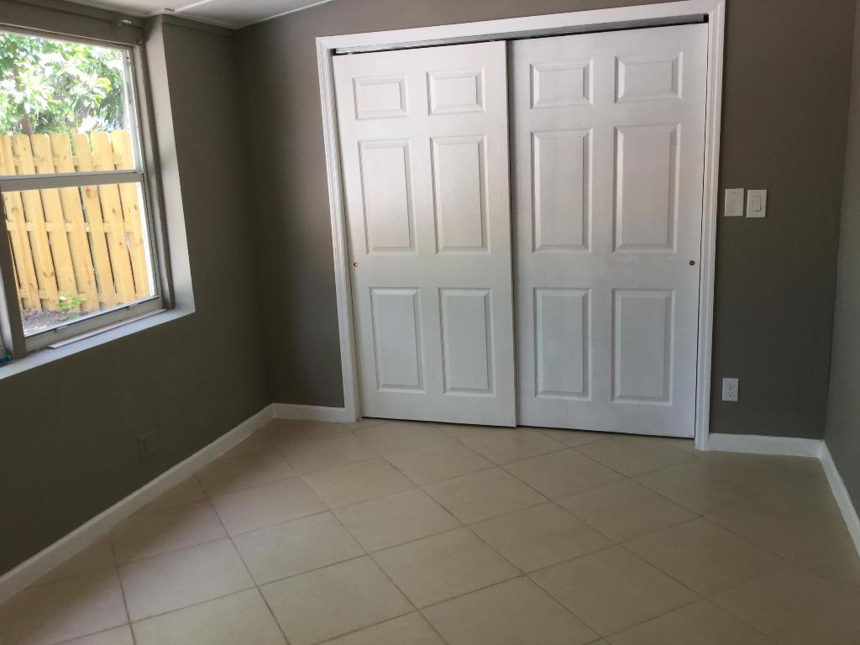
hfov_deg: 58.4
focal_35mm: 31
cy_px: 322
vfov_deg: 45.4
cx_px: 430
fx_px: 770
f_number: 2.4
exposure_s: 1/60
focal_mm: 3.3
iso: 32
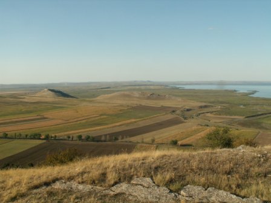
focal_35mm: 35
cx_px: 136
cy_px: 102
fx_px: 274
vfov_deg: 40.7
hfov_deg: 52.6
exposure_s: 1/160
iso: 50
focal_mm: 5.86
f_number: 8
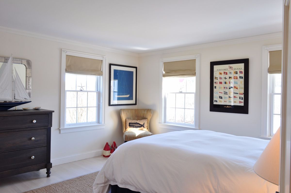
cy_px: 96
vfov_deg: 47.8
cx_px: 146
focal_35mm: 27
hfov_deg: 67.4
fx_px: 218
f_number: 11
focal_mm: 18
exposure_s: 1/5
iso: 200
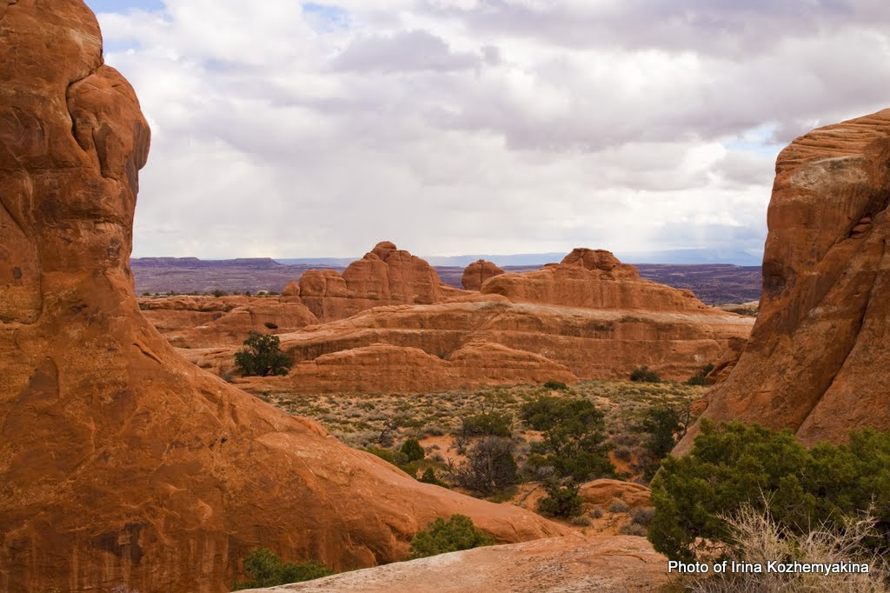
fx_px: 964
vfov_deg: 34.2
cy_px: 296
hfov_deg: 49.6
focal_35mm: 39
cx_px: 445
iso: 200
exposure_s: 1/320
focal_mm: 26
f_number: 8
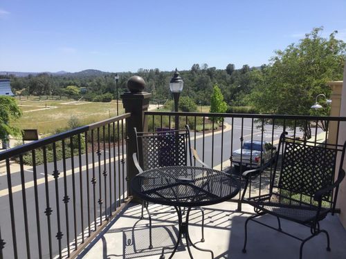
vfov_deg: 45.4
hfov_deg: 58.4
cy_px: 130
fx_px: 310
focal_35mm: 31
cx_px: 173
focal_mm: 3.3
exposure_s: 1/1294
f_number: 2.4
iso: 25
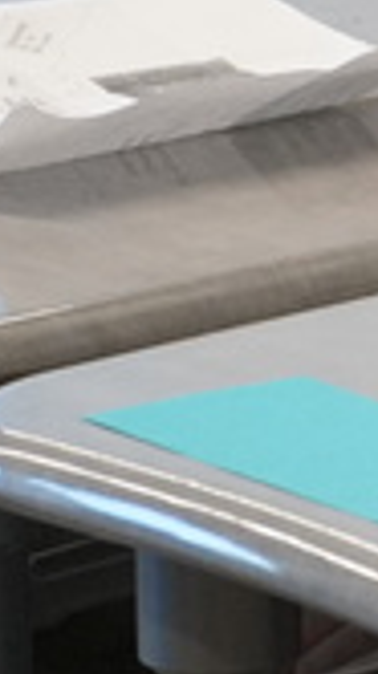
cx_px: 1829
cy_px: -209
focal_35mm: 453
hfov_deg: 2.6
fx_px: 8097
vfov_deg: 4.8
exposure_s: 1/160
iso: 6400
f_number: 5.6
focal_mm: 70
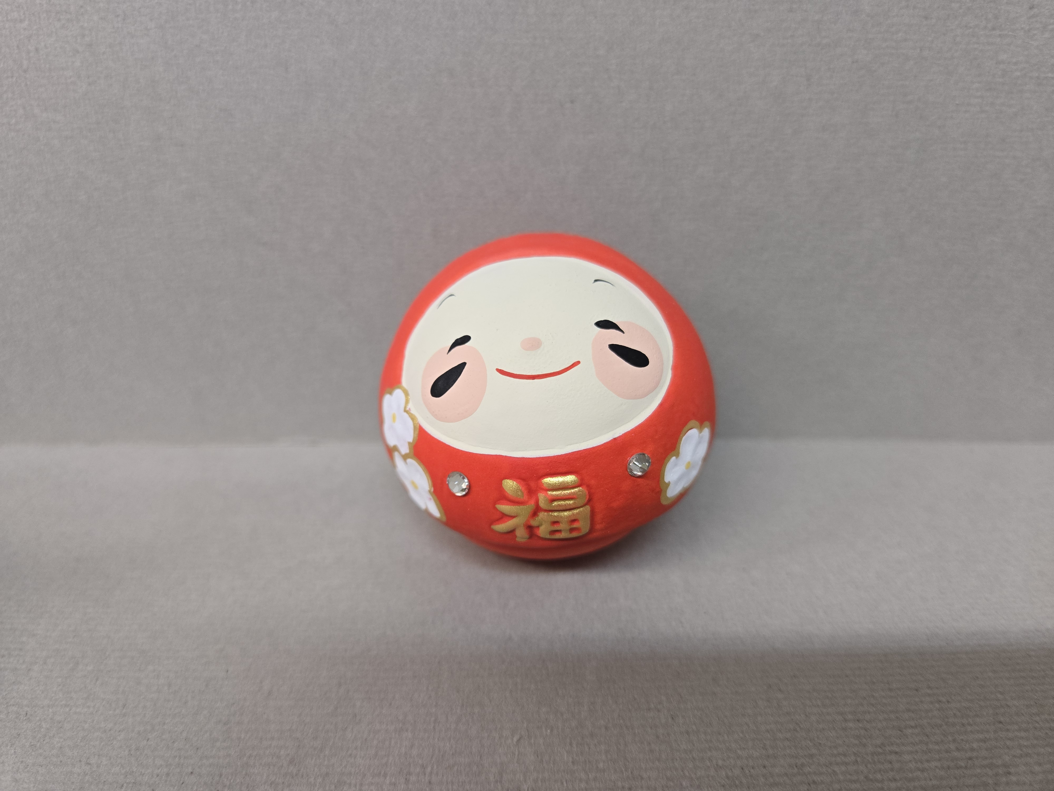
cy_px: 396
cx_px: 527
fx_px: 700
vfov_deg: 58.9
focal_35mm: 23
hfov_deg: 73.9
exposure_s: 1/100
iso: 200
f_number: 1.8
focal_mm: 5.4
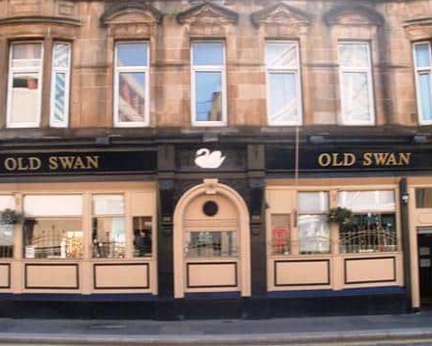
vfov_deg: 35.7
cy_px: 183
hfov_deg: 43.8
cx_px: 208
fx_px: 537
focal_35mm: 42
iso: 100
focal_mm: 6.3
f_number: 5.6
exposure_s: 1/80
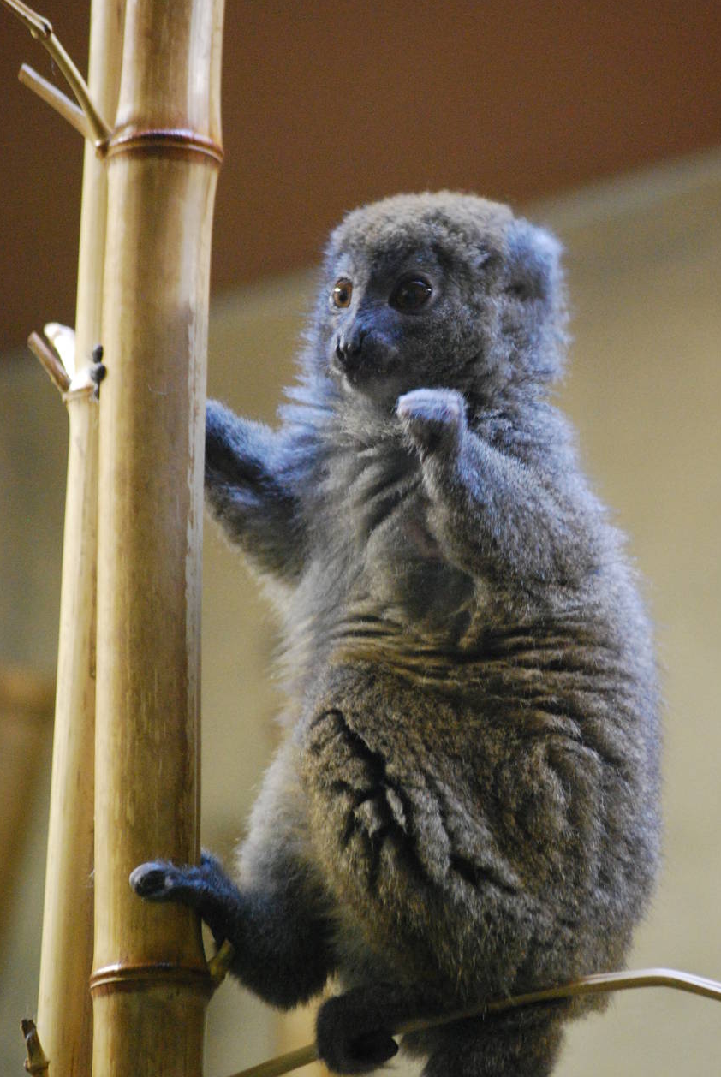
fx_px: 6860
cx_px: 456
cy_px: 543
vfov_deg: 9.0
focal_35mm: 229
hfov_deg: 6.0
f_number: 4.8
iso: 1600
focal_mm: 120
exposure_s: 1/20
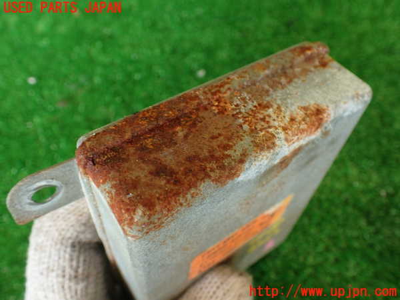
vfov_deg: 46.8
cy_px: 150
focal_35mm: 30
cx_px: 200
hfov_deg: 60.0
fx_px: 347
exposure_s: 1/50
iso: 200
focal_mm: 5.4
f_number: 2.3
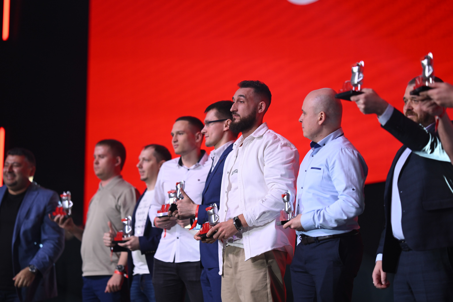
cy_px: 151
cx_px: 226
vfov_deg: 10.2
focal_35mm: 135
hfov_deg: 15.2
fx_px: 1699
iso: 800
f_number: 1.8
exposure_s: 1/640
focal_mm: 135
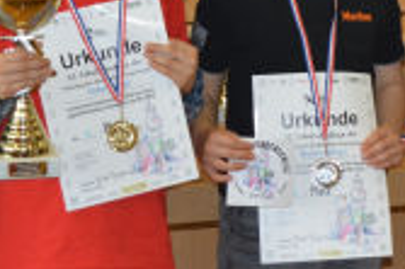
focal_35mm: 227
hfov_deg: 9.0
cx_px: 454
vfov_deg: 6.0
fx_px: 2551
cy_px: -133
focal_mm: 42
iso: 640
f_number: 5
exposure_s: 1/60
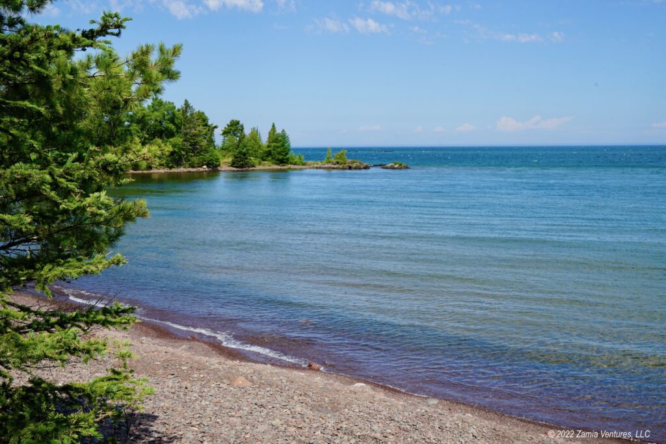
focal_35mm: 36
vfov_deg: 36.9
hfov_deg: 53.1
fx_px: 666
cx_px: 333
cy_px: 222
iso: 100
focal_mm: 36
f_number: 14
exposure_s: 1/100
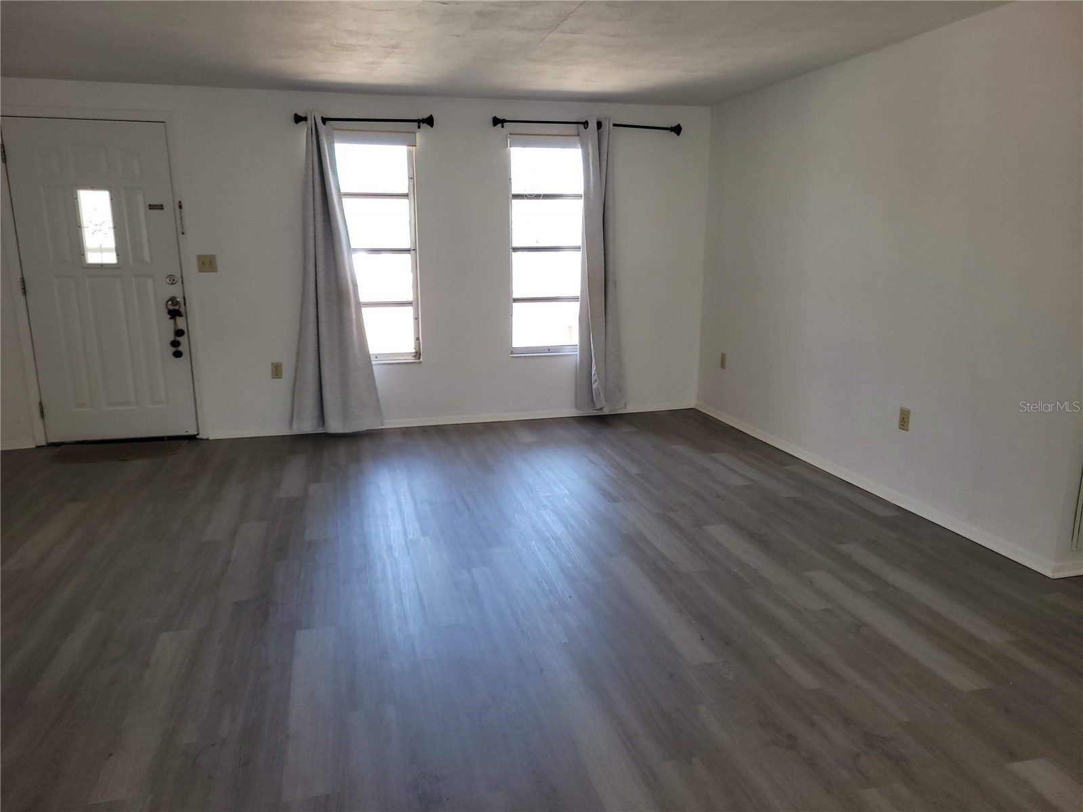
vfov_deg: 53.1
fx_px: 813
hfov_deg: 67.3
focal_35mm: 26
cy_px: 406
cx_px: 542
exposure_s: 1/120
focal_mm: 5.4
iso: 80
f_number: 1.8
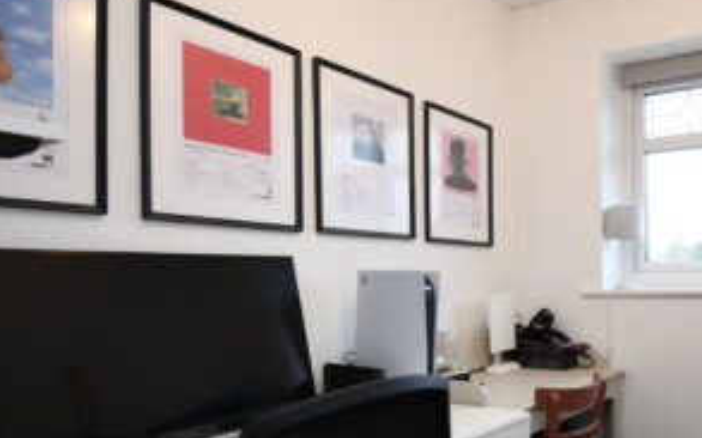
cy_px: 288
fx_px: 574
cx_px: 568
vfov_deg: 41.3
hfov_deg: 57.9
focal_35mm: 30
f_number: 4.5
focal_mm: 10
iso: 560
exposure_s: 1/30
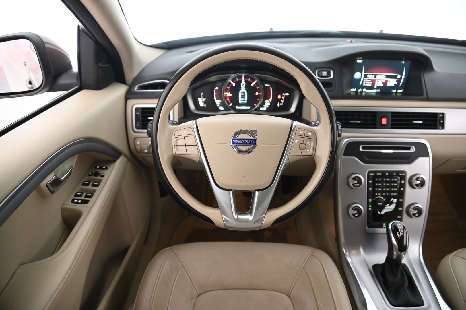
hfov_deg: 73.8
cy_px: 155
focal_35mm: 24
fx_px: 310
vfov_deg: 53.1
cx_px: 233
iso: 2000
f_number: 4
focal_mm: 24
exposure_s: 1/15
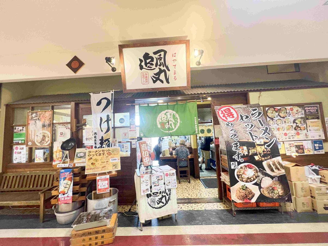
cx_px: 164
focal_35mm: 13
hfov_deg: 106.2
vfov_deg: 89.9
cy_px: 123
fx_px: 123
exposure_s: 1/60
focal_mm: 1.57
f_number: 1.8
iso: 320
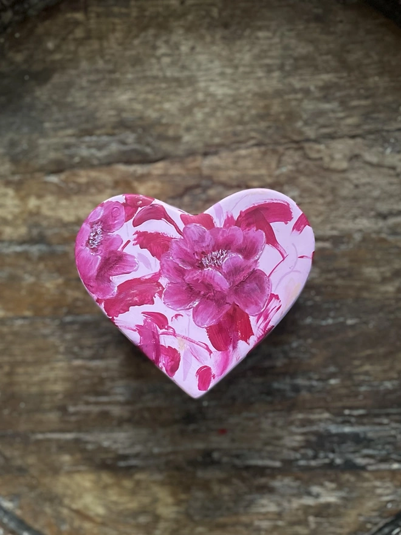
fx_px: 402
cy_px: 268
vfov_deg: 67.3
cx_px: 200
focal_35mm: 26
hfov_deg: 53.1
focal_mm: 4.2
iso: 500
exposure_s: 1/25
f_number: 1.6
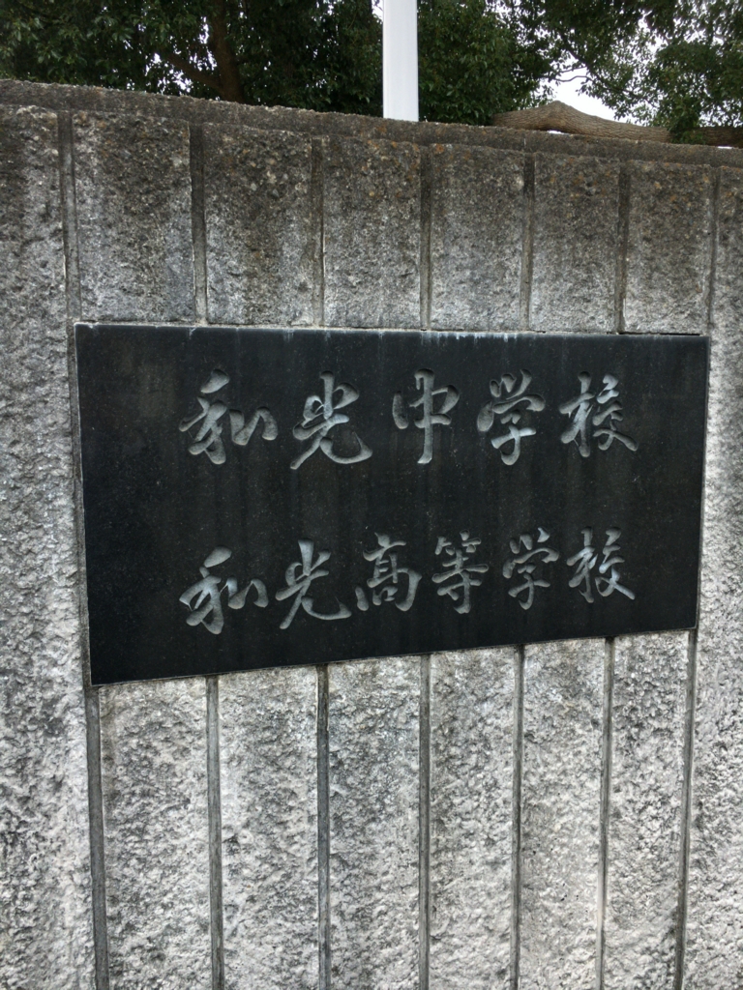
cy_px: 495
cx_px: 372
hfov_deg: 48.2
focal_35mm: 29
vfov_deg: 61.7
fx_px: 830
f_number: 2.2
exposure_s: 1/240
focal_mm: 4.15
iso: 25
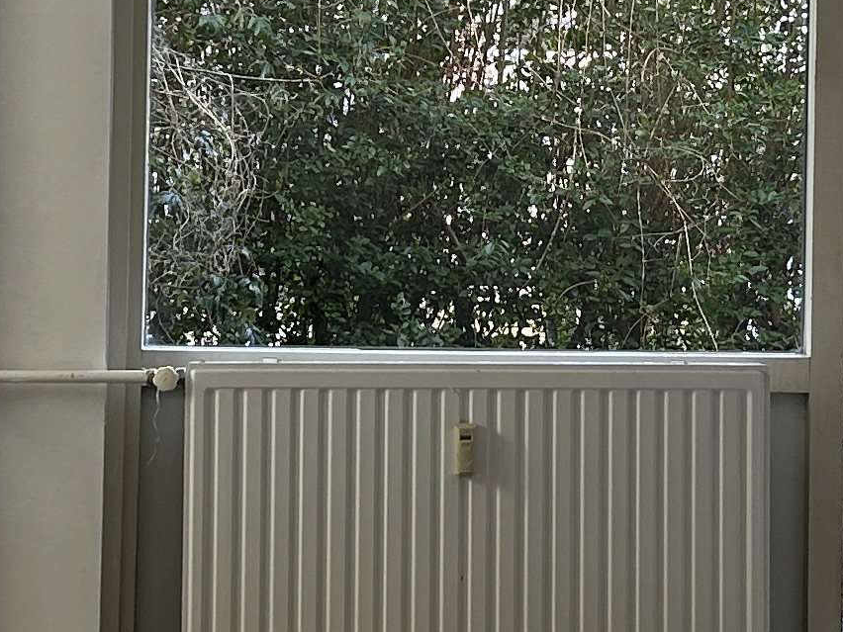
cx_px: 466
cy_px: 215
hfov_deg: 16.0
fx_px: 2995
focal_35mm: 123
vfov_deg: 12.0
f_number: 1.5
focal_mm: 5.7
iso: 50
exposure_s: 1/216
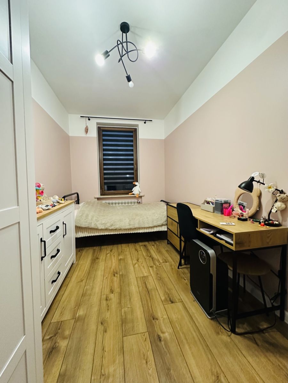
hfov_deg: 85.7
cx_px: 144
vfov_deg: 102.1
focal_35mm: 14
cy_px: 192
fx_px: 155
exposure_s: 1/60
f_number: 2.2
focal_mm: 2.22
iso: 500
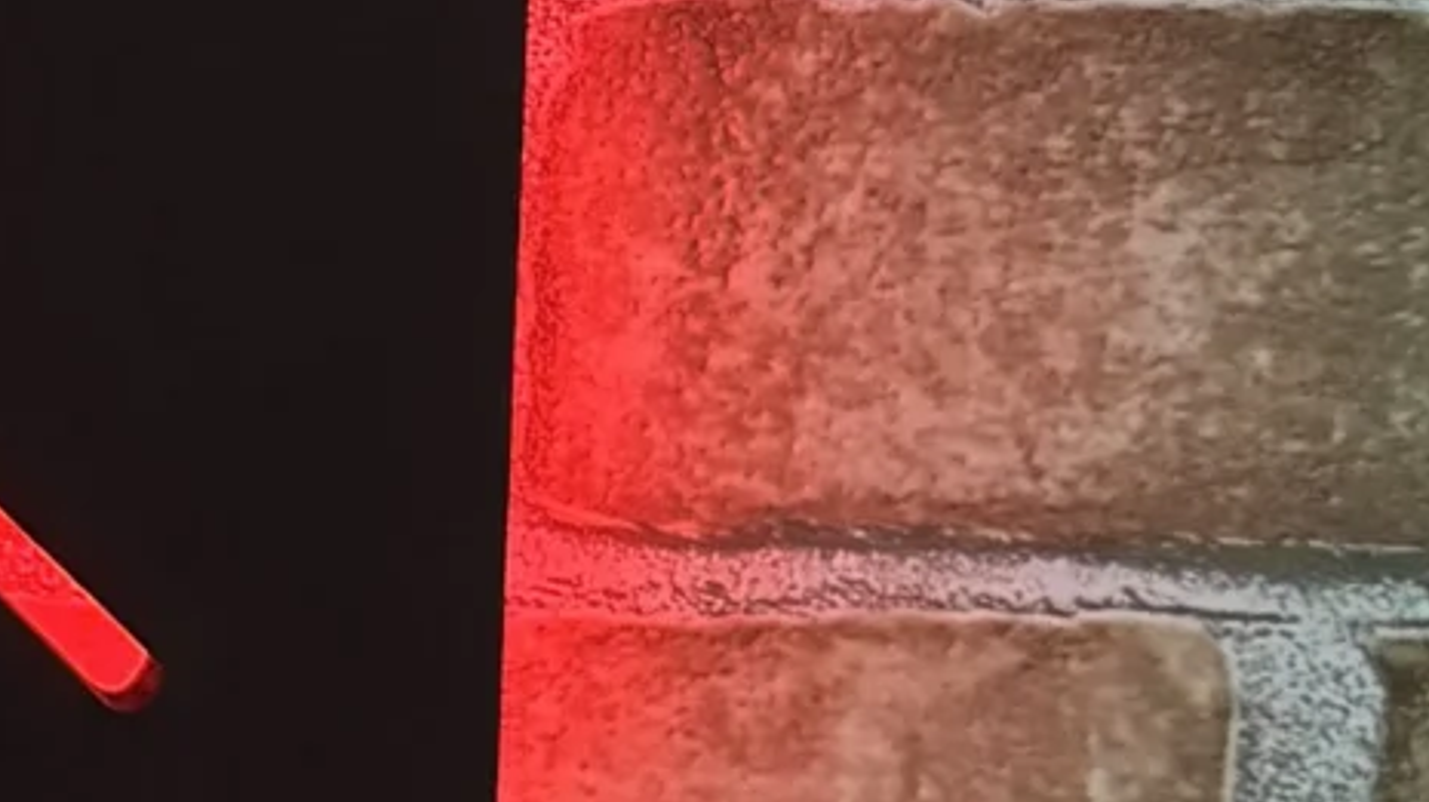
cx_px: -1383
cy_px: -326
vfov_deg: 8.3
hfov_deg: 13.0
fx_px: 5454
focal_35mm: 144
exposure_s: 1/60
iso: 640
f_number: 1.8
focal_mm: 6.8
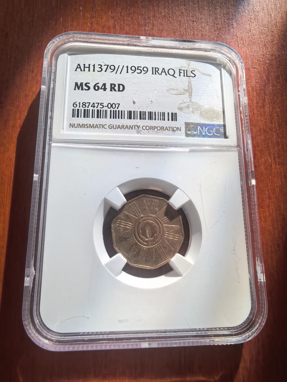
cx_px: 144
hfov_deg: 56.8
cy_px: 191
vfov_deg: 71.6
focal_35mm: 24
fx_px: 265
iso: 50
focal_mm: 1.68
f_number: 2.2
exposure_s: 1/649
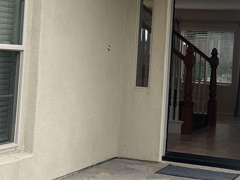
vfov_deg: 17.9
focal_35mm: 82
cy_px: 54
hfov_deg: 23.8
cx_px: 152
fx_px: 569
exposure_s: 1/380
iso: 50
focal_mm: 5.7
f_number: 1.5
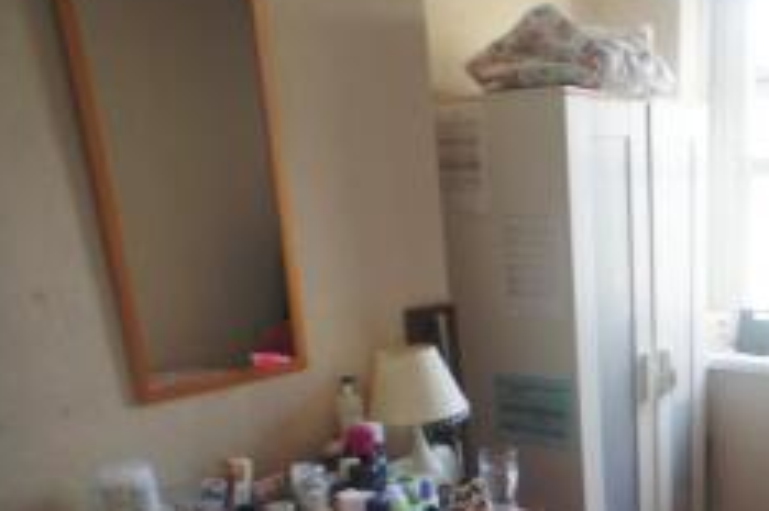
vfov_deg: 26.4
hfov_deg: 38.4
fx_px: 1046
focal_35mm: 49
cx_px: 644
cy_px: 473
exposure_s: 1/30
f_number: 2.8
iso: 200
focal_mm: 16
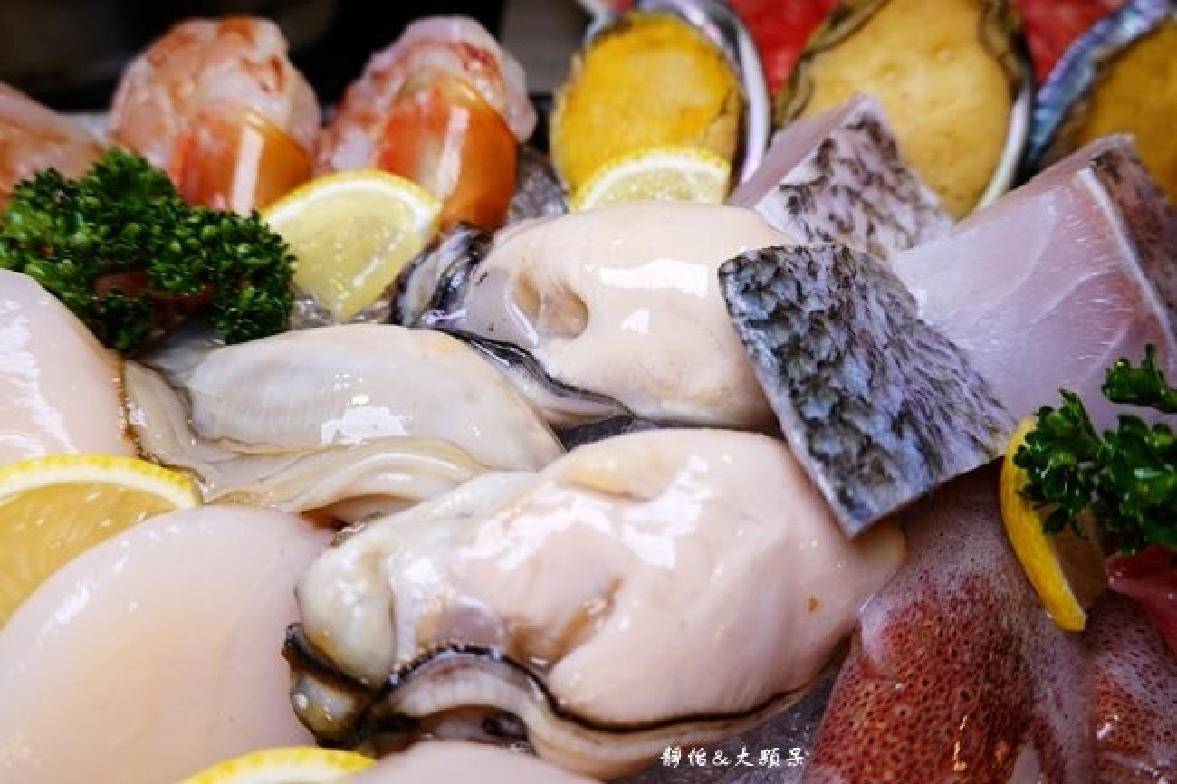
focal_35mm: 24
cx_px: 588
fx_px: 784
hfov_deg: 73.8
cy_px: 392
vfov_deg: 53.1
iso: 125
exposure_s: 1/200
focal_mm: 9
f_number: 3.2
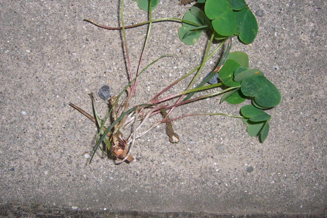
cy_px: 99
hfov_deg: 48.5
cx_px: 162
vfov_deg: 33.4
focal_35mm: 40
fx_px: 363
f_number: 2.7
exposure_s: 1/60
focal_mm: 6.2
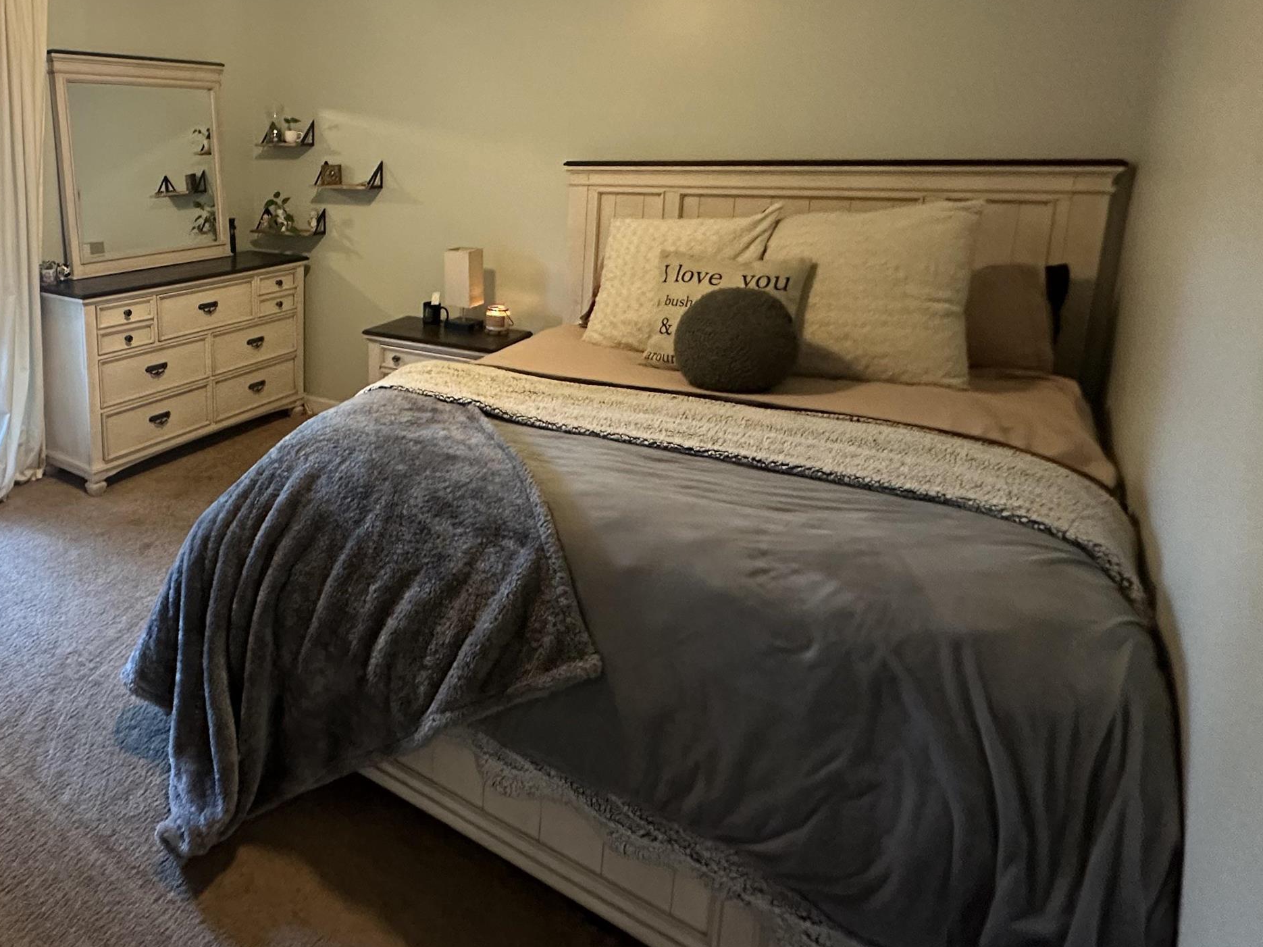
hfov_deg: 67.0
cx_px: 253
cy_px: 305
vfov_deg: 57.4
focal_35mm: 23
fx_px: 839
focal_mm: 2.22
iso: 640
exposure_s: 1/60
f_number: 2.2
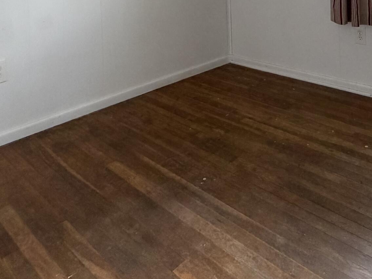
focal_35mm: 37
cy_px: -58
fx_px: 398
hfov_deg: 49.1
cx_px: 256
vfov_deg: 32.0
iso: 320
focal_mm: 2.22
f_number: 2.2
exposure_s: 1/60
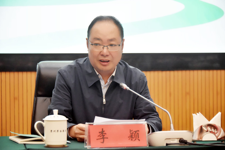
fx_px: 625
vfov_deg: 13.7
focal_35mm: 100
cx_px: 112
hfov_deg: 20.4
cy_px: 75
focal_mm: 100
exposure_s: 1/250
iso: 9000
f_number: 5.3
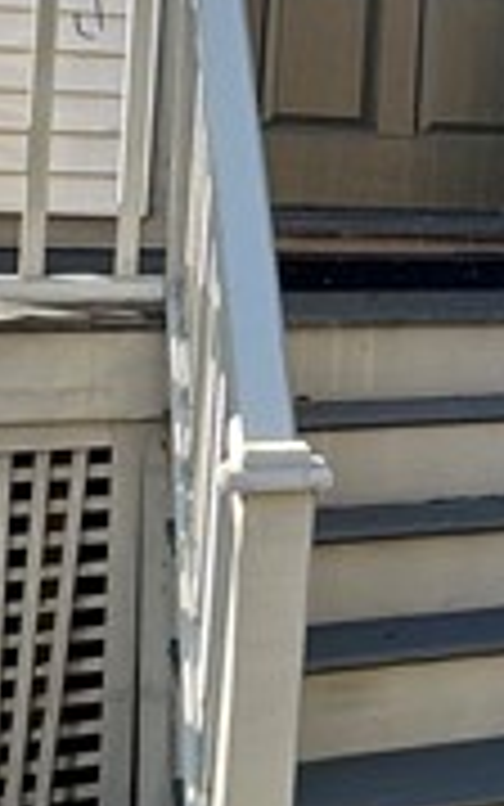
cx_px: 1242
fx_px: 1867
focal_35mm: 85
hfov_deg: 12.1
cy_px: 104
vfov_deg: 23.8
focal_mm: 2.22
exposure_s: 1/137
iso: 40
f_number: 2.2
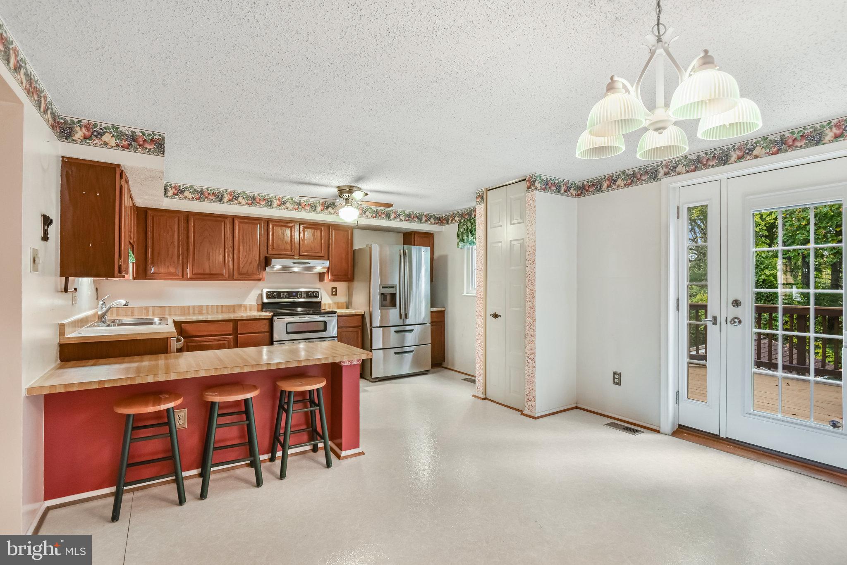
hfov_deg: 93.3
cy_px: 282
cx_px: 424
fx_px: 400
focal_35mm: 17
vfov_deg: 70.5
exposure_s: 1/200
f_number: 8
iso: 400
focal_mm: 17
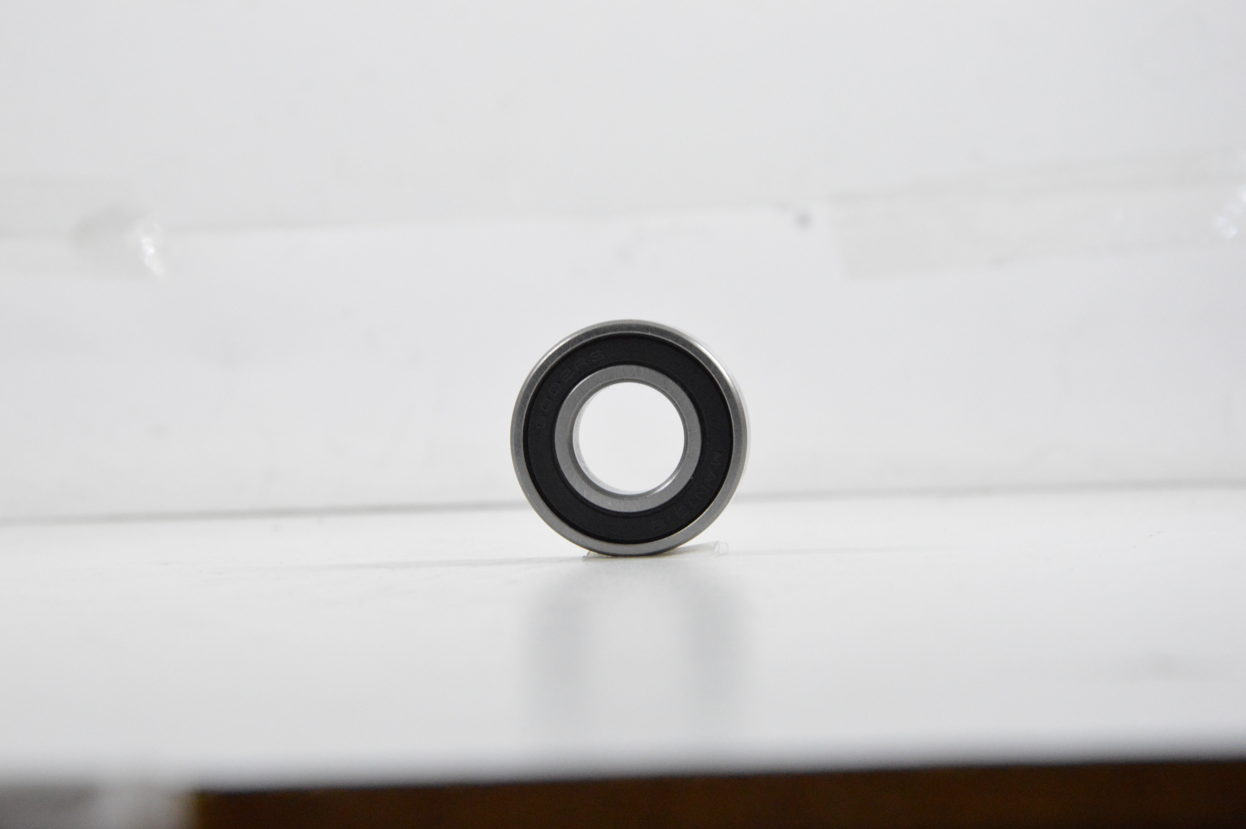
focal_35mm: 105
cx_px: 623
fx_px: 3631
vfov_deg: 13.0
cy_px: 414
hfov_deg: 19.5
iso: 3200
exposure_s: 1/100
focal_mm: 70
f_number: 8
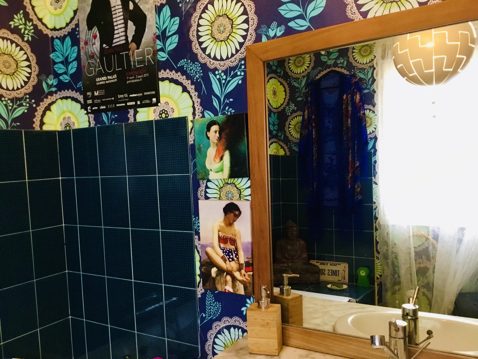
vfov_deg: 45.4
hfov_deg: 58.4
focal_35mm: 31
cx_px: 239
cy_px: 180
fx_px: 428
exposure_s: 1/33
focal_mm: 3.3
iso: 200
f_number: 2.4
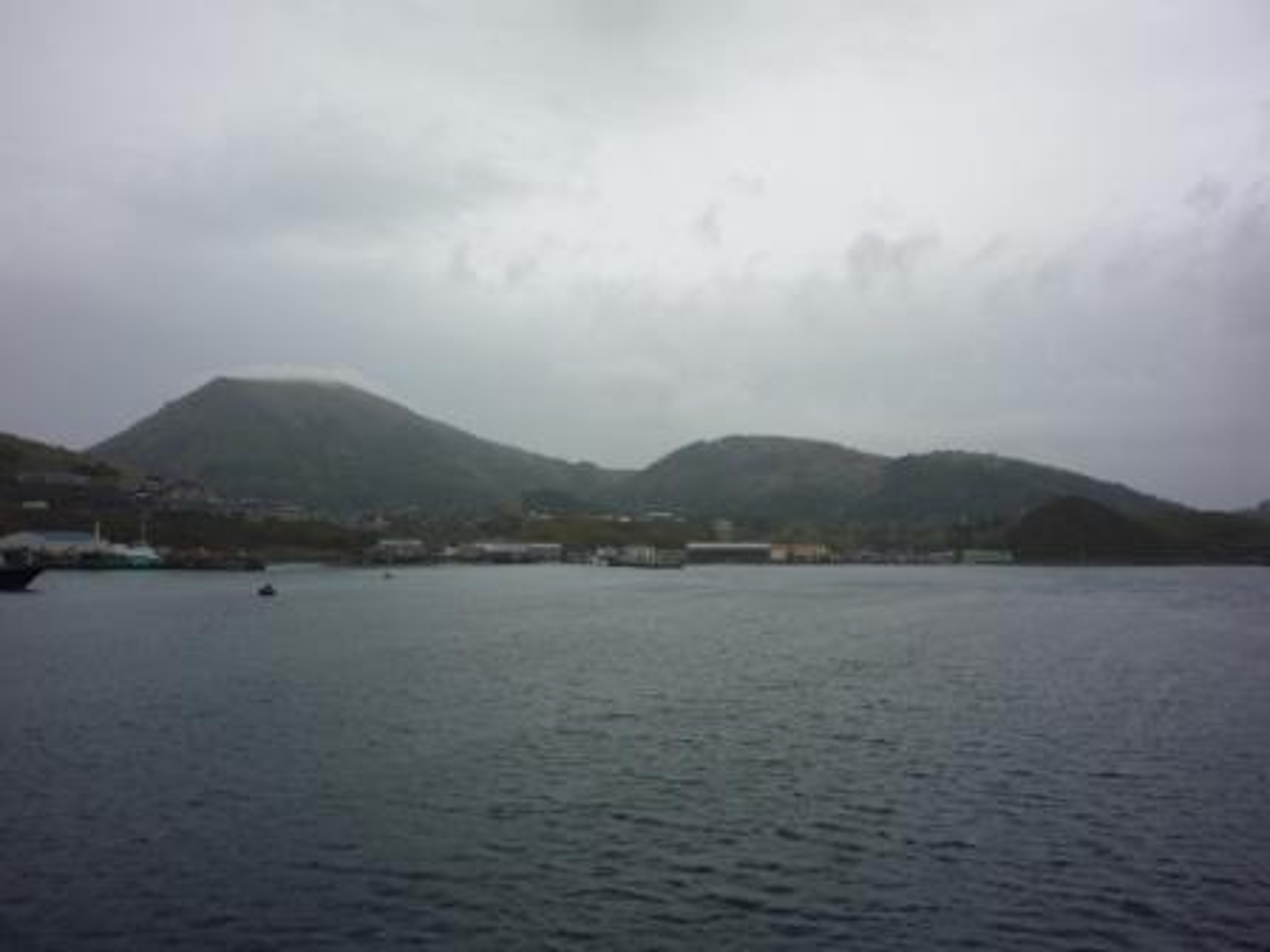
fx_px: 1174
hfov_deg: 56.8
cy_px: 476
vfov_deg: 44.2
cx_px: 635
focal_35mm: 32
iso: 100
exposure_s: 1/250
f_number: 4
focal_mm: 5.2
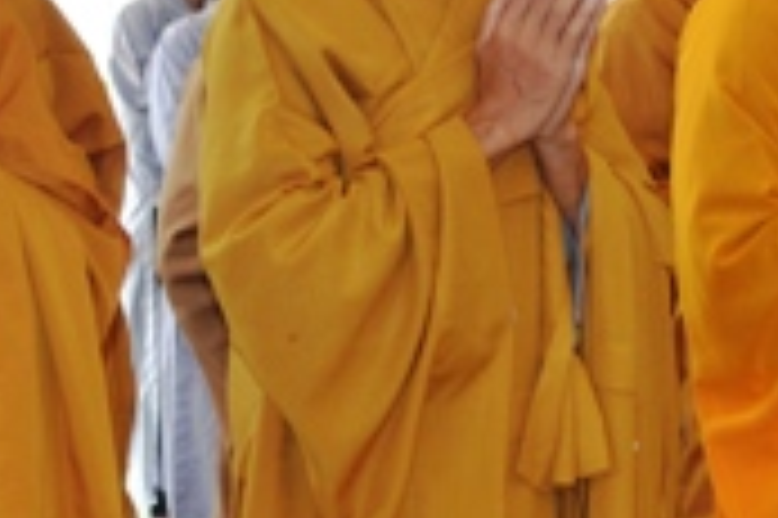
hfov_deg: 11.5
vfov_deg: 7.7
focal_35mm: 178
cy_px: 383
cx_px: 643
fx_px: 3843
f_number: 4.8
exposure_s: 1/80
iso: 400
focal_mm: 32
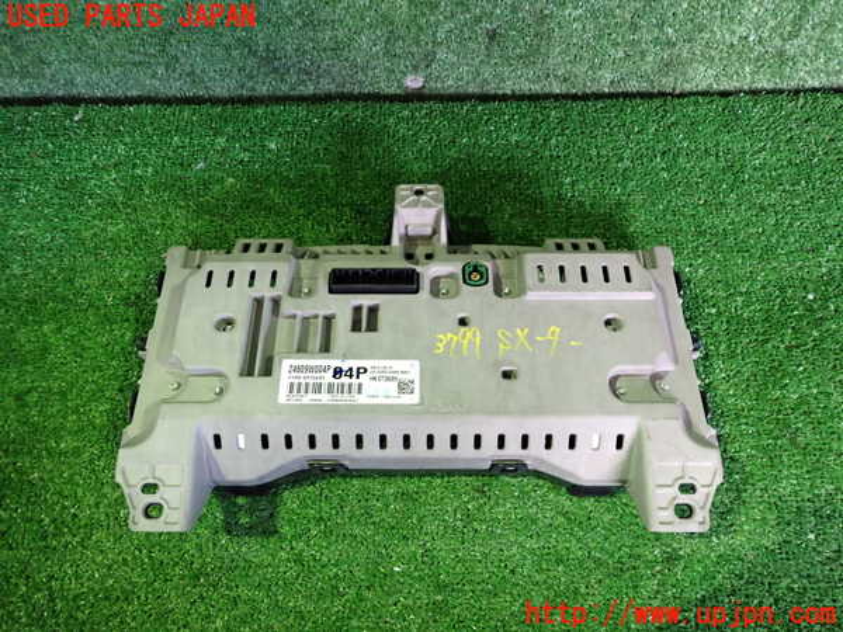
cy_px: 316
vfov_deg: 54.9
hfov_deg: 69.4
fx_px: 609
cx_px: 422
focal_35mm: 25
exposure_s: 1/30
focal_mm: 4.5
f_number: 2
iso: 640
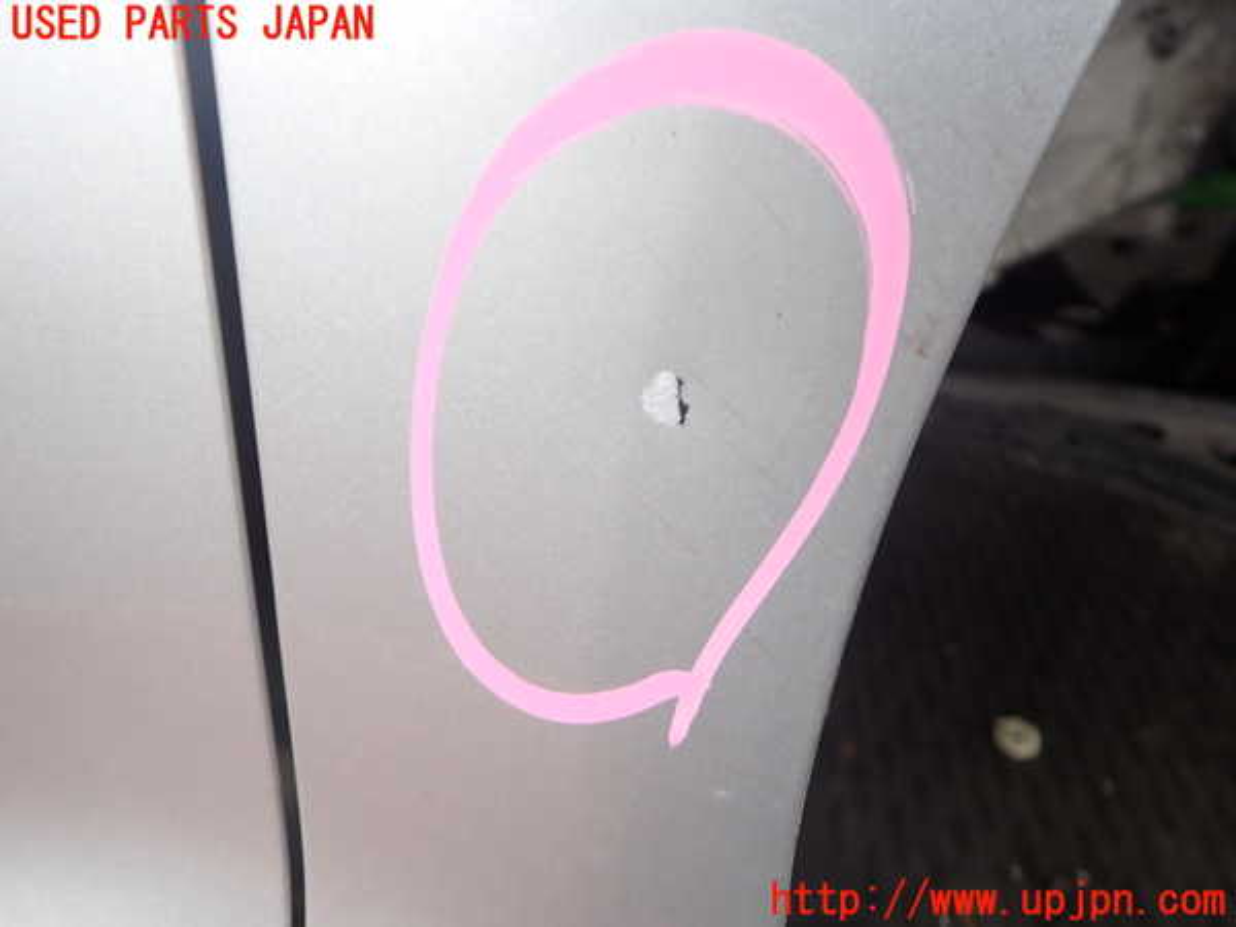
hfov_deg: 60.0
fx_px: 1071
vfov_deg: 46.8
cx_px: 618
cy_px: 464
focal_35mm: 30
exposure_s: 1/125
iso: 160
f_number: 2.3
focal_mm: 5.4
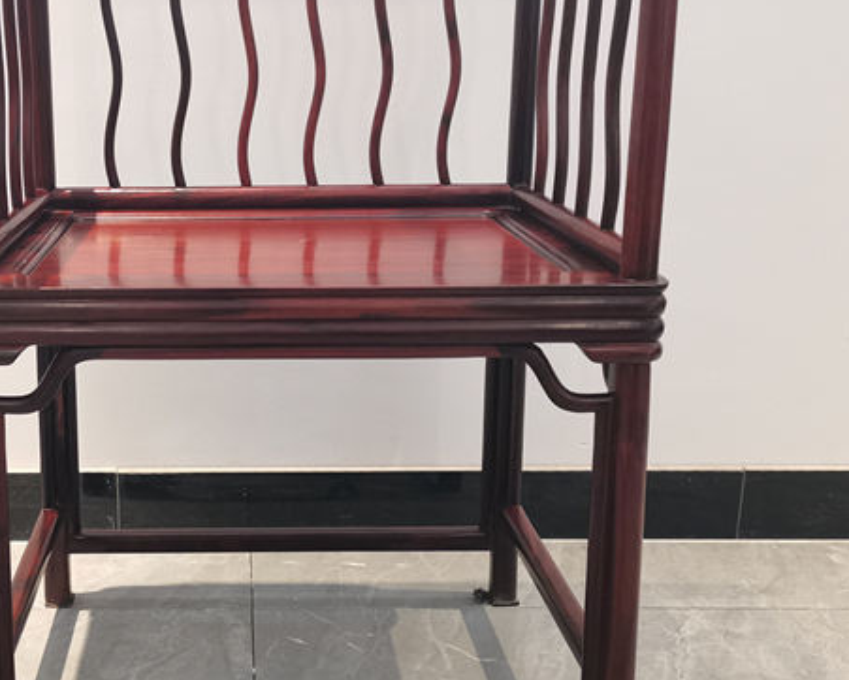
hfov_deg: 40.1
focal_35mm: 45
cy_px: 330
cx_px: 224
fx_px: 1131
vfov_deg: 33.4
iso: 500
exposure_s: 1/33.3
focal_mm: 5.58
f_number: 1.8
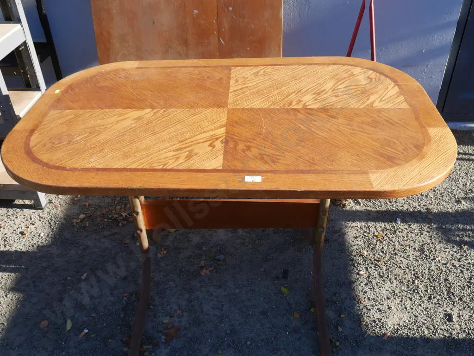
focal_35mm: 34
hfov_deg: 53.9
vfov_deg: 41.8
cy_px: 178
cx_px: 237
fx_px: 466
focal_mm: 17
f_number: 5.6
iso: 200
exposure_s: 1/200
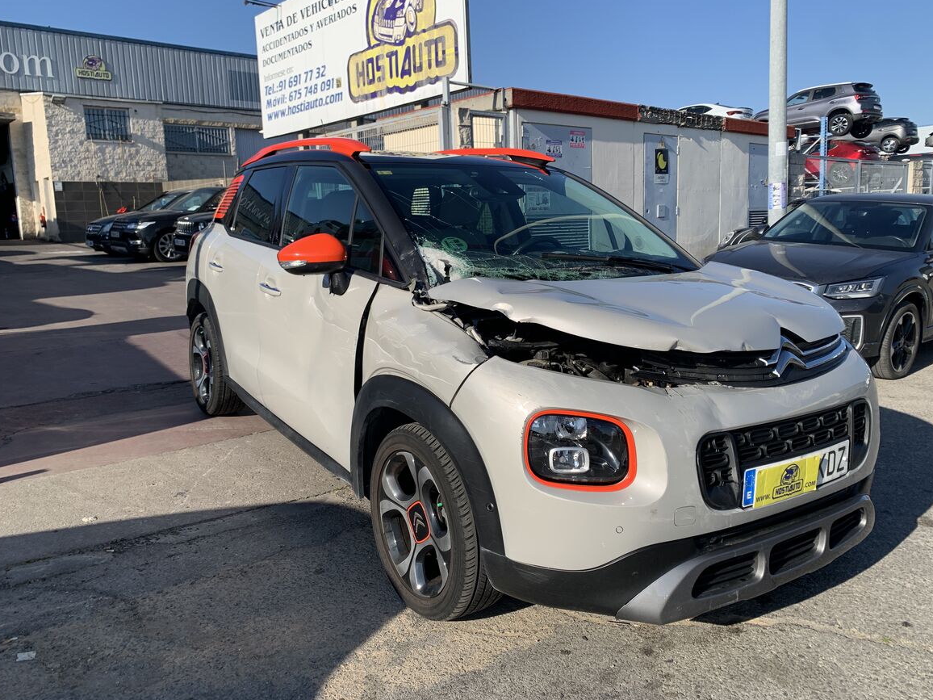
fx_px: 728
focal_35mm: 27
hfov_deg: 65.3
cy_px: 346
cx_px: 477
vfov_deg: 51.4
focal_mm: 4.25
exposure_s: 1/1992
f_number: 1.8
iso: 25
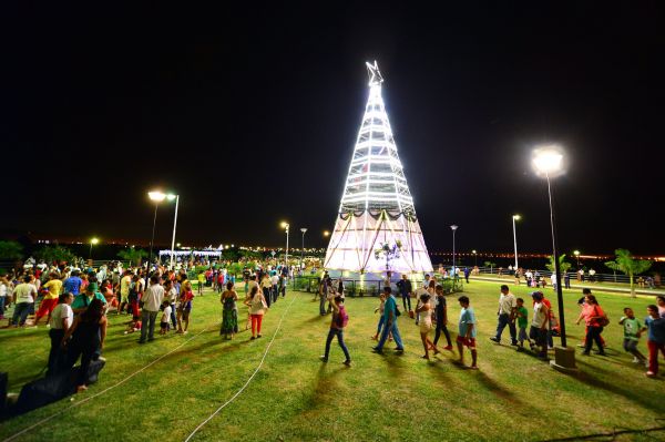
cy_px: 221
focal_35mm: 14
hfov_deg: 104.3
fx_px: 258
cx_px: 332
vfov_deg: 81.1
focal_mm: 14
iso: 2000
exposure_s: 1/30
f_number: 2.8
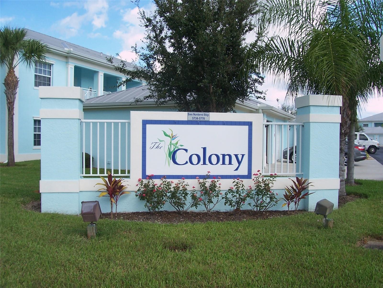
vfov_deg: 41.8
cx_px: 192
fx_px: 376
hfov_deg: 54.0
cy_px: 144
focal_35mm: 34
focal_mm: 5.6
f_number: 5.6
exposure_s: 1/250
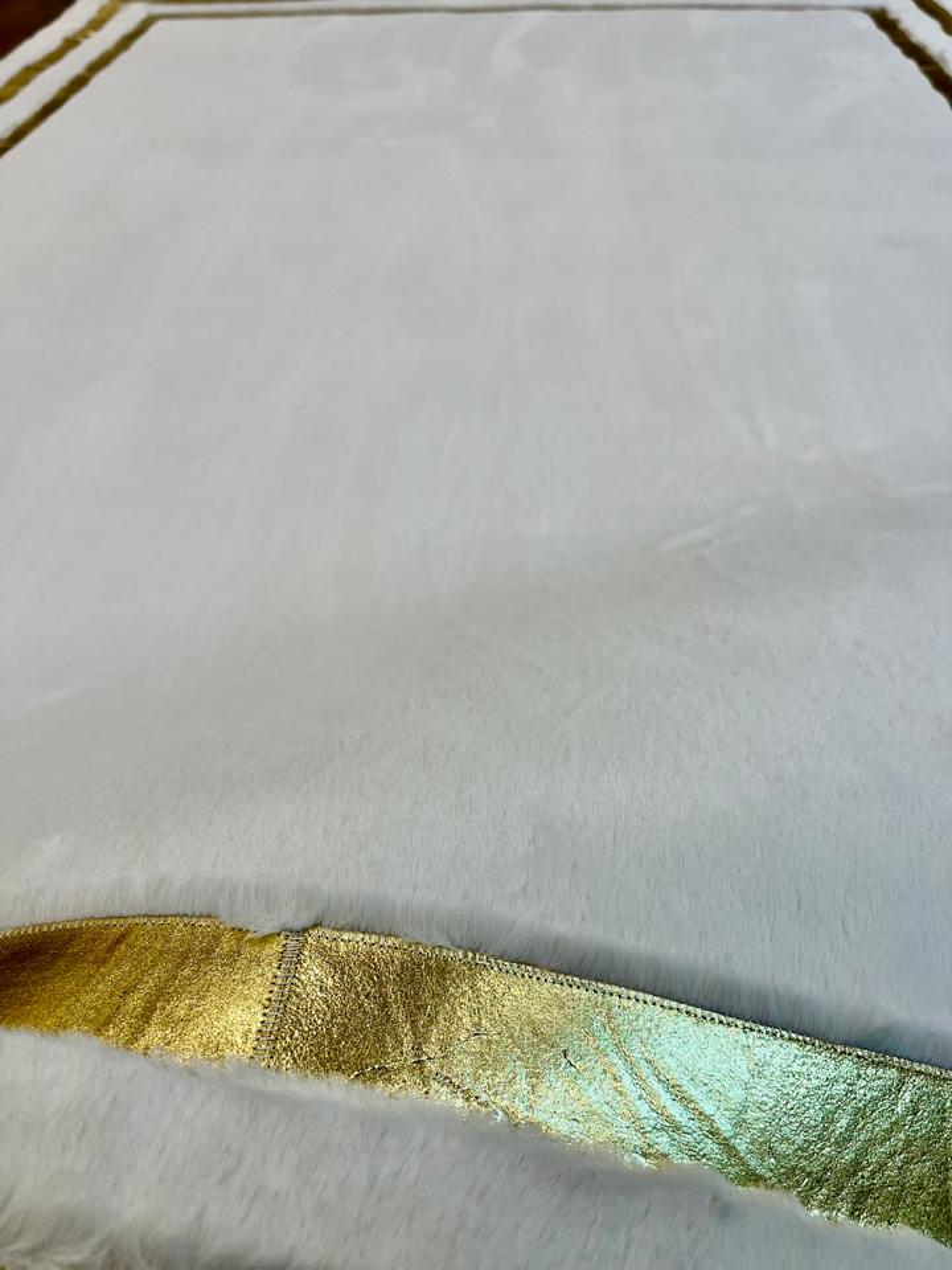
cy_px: 635
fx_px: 953
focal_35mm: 26
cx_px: 476
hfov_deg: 53.1
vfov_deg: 67.3
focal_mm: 5.1
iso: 64
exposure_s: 1/100
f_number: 1.6
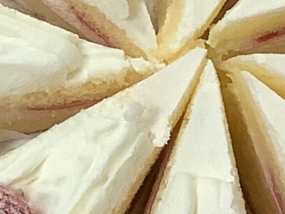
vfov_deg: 7.4
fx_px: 1631
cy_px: -46
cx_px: -21
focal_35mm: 198
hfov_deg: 9.9
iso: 125
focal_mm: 3.3
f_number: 2.4
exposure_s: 1/60
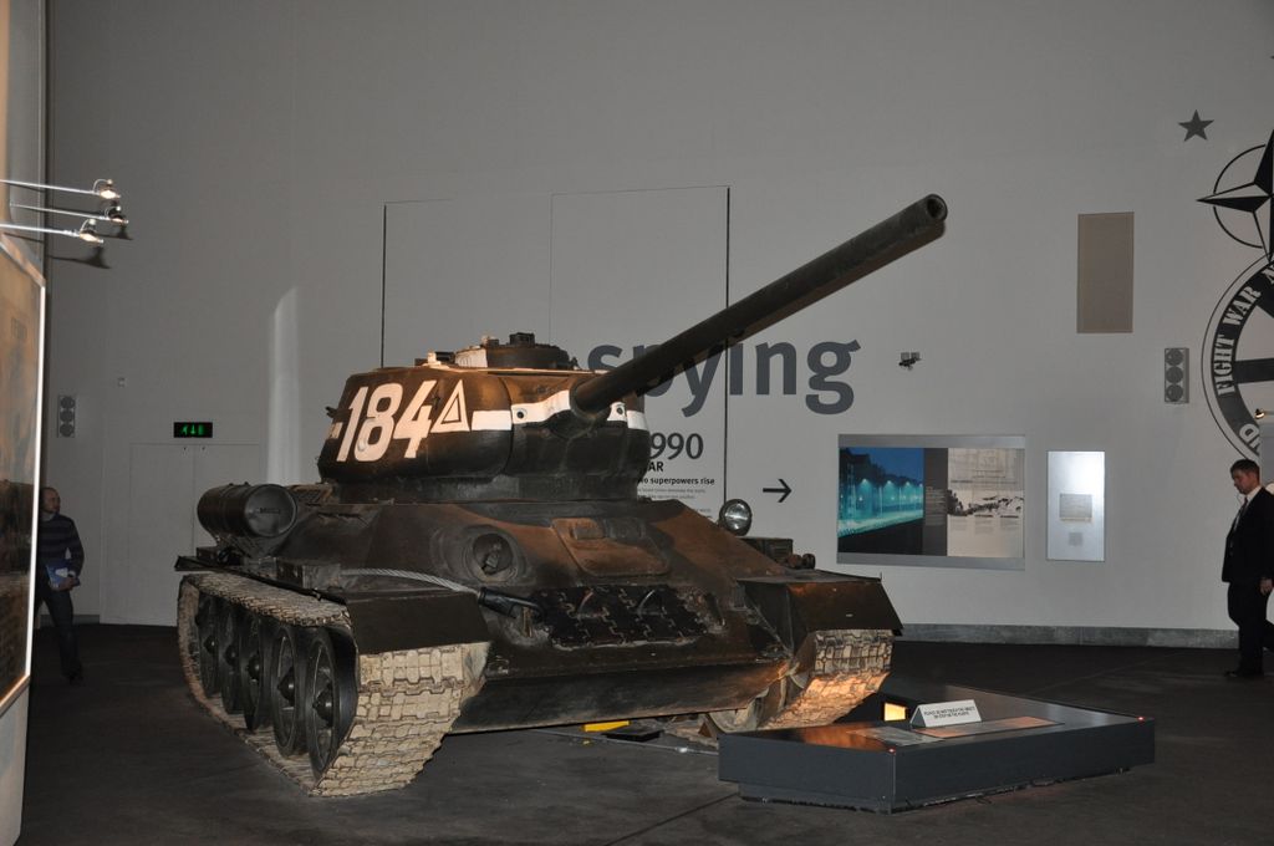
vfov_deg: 34.1
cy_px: 423
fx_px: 1378
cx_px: 637
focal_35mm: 39
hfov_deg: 49.6
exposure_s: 1/60
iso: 800
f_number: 4
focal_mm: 26
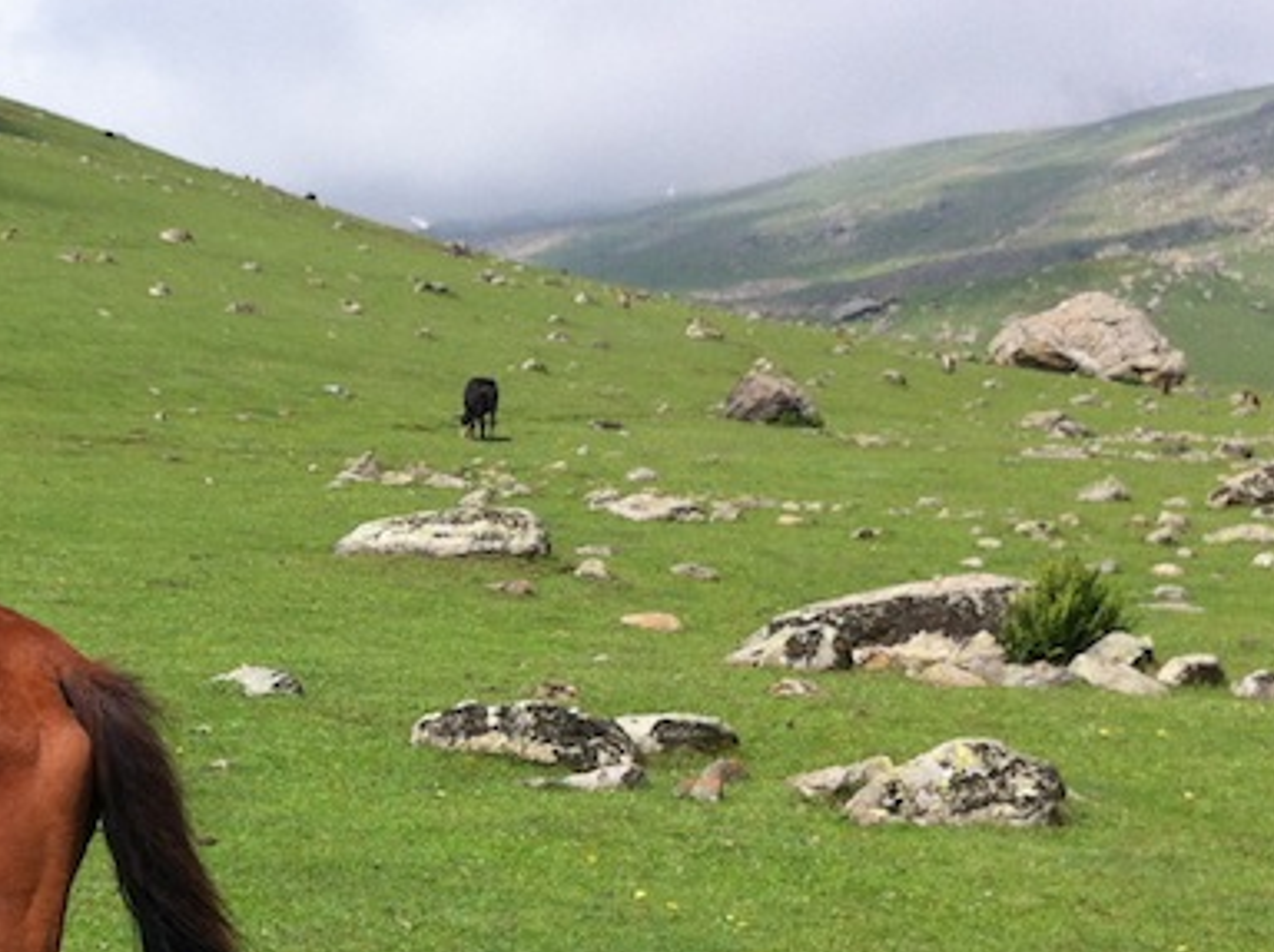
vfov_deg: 17.9
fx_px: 3014
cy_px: 580
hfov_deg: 23.5
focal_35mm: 82
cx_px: 259
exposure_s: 1/1436
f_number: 2.8
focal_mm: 3.85
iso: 80
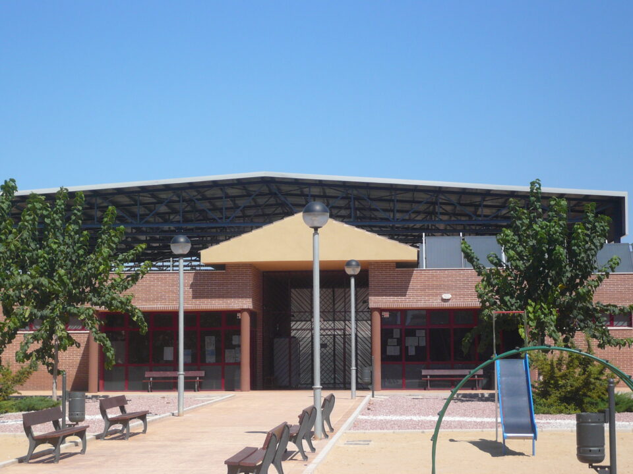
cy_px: 237
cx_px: 316
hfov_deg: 24.7
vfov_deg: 18.7
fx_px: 1445
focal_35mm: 79
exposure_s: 1/640
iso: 100
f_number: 4.8
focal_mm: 13.2
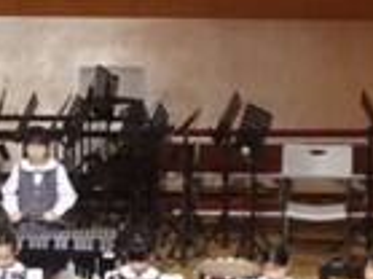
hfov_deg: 5.2
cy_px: -13
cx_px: -193
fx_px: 4080
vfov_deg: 3.9
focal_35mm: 379
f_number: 4.5
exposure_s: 1/50
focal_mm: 10.52
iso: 800
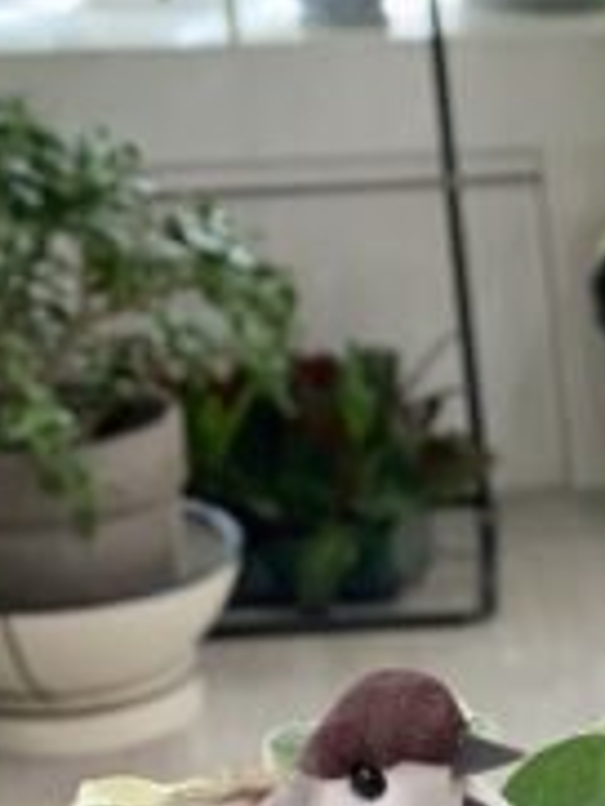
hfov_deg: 12.0
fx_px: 2677
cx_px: 1059
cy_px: 1452
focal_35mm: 115
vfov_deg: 14.9
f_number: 1.8
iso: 64
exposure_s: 1/60
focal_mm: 4.25
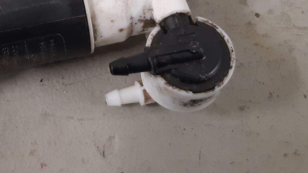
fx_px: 490
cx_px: 48
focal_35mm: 60
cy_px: 16
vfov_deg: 19.7
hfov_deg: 33.5
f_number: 1.7
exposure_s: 1/50
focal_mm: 3.93
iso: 250
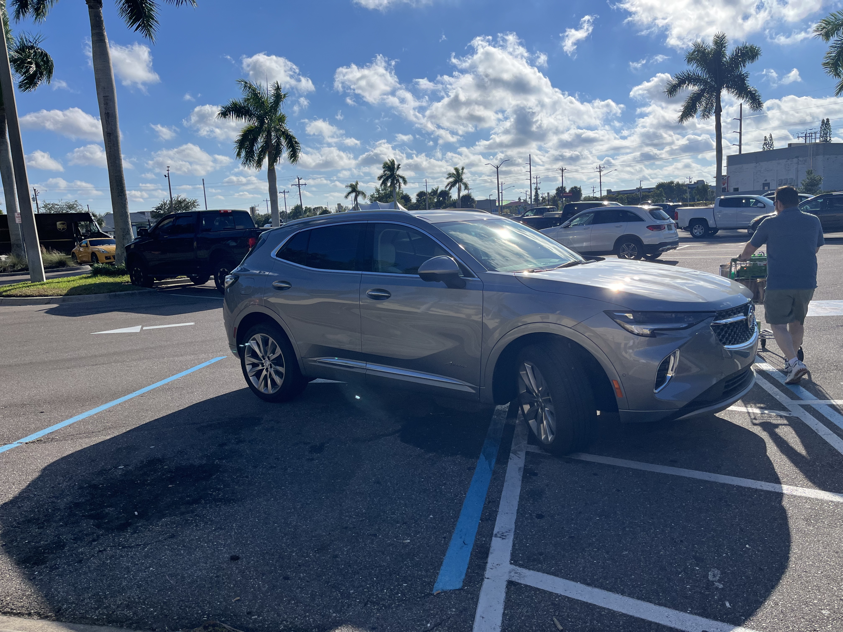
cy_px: 316
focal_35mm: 26
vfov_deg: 53.1
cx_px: 422
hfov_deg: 67.3
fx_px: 633
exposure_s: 1/6494
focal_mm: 5.1
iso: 50
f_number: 1.6
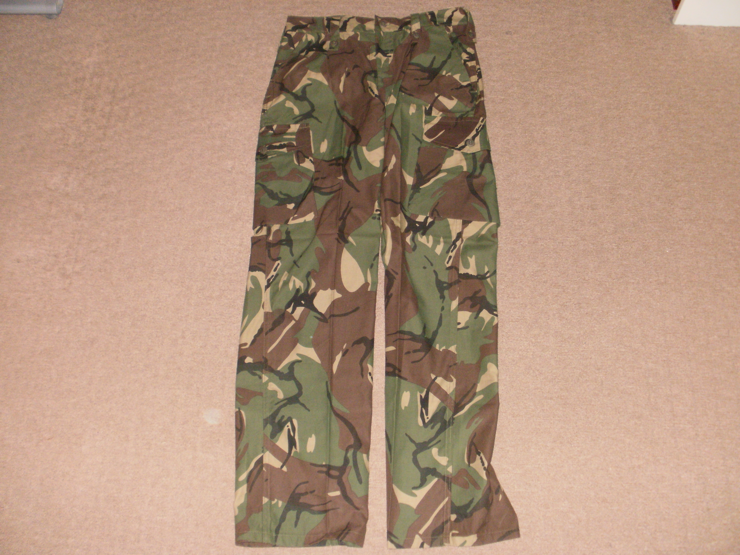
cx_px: 370
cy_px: 278
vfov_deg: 39.7
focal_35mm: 36
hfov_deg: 51.4
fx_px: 770
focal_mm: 6.3
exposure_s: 1/30
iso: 200
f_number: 3.5
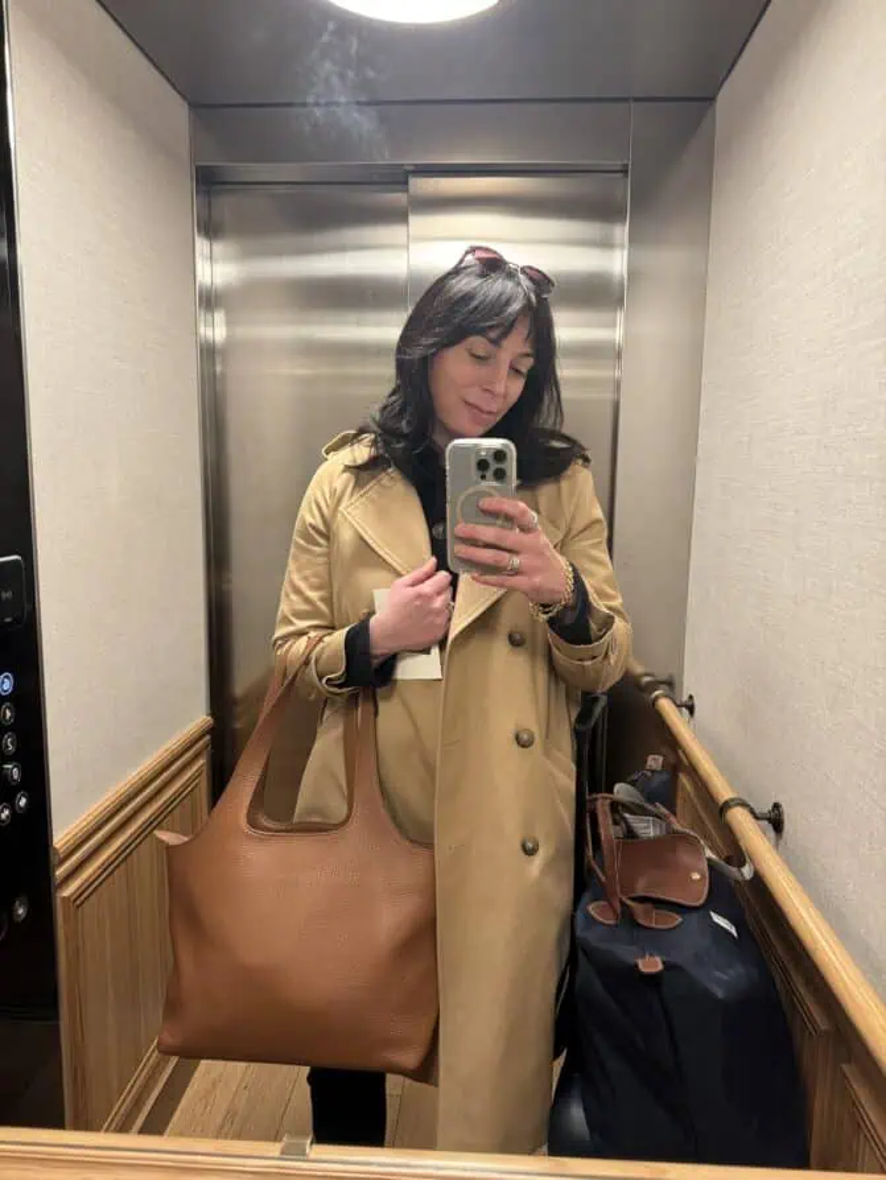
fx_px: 819
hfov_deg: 56.8
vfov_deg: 71.6
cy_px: 590
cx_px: 443
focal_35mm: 24
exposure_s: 1/50
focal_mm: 6.76
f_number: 1.78
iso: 320
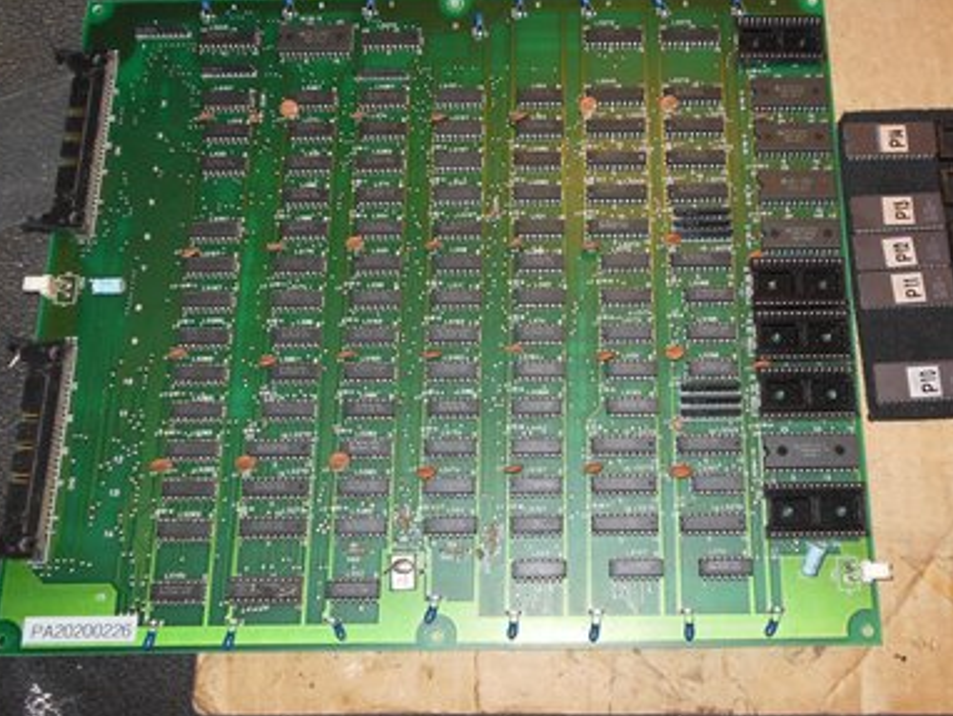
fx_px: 937
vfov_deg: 41.8
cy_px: 317
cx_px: 521
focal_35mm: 34
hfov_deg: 53.8
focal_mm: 5.2
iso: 200
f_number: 3.3
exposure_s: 1/25
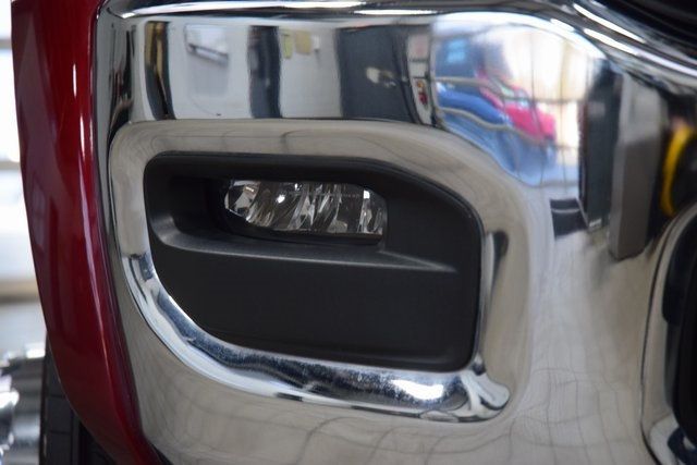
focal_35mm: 105
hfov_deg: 19.5
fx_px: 2033
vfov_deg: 13.0
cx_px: 348
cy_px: 232
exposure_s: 1/100
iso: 1600
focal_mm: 70
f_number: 4.5
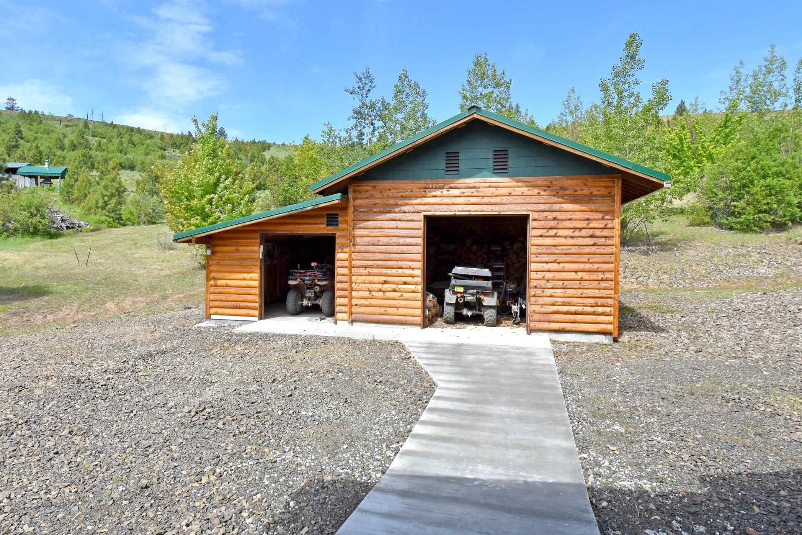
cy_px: 263
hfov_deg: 78.5
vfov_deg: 57.2
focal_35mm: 22
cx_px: 379
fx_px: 490
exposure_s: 1/320
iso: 200
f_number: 9
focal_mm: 10
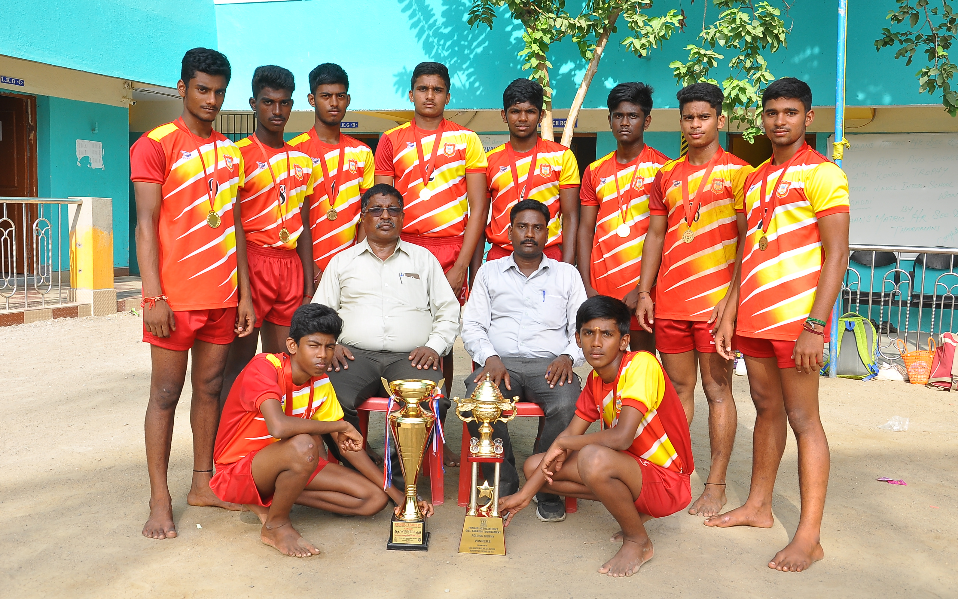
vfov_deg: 33.2
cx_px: 476
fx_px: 1005
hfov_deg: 50.9
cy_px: 296
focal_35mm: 39
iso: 200
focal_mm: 25
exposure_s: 1/125
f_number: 7.1
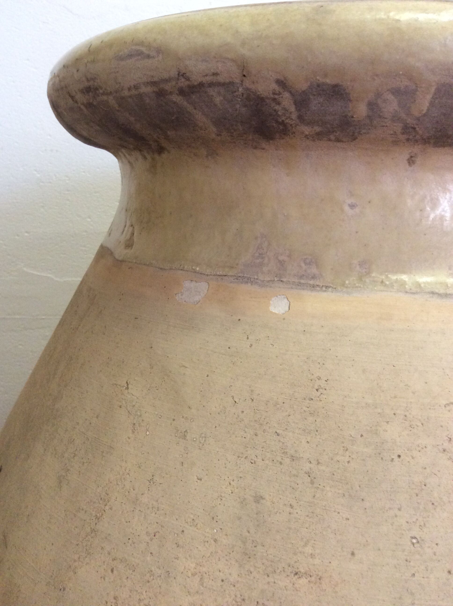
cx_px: 226
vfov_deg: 56.9
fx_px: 560
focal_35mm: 32
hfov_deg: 44.1
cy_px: 303
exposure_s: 1/25
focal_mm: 3.3
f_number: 2.4
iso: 160
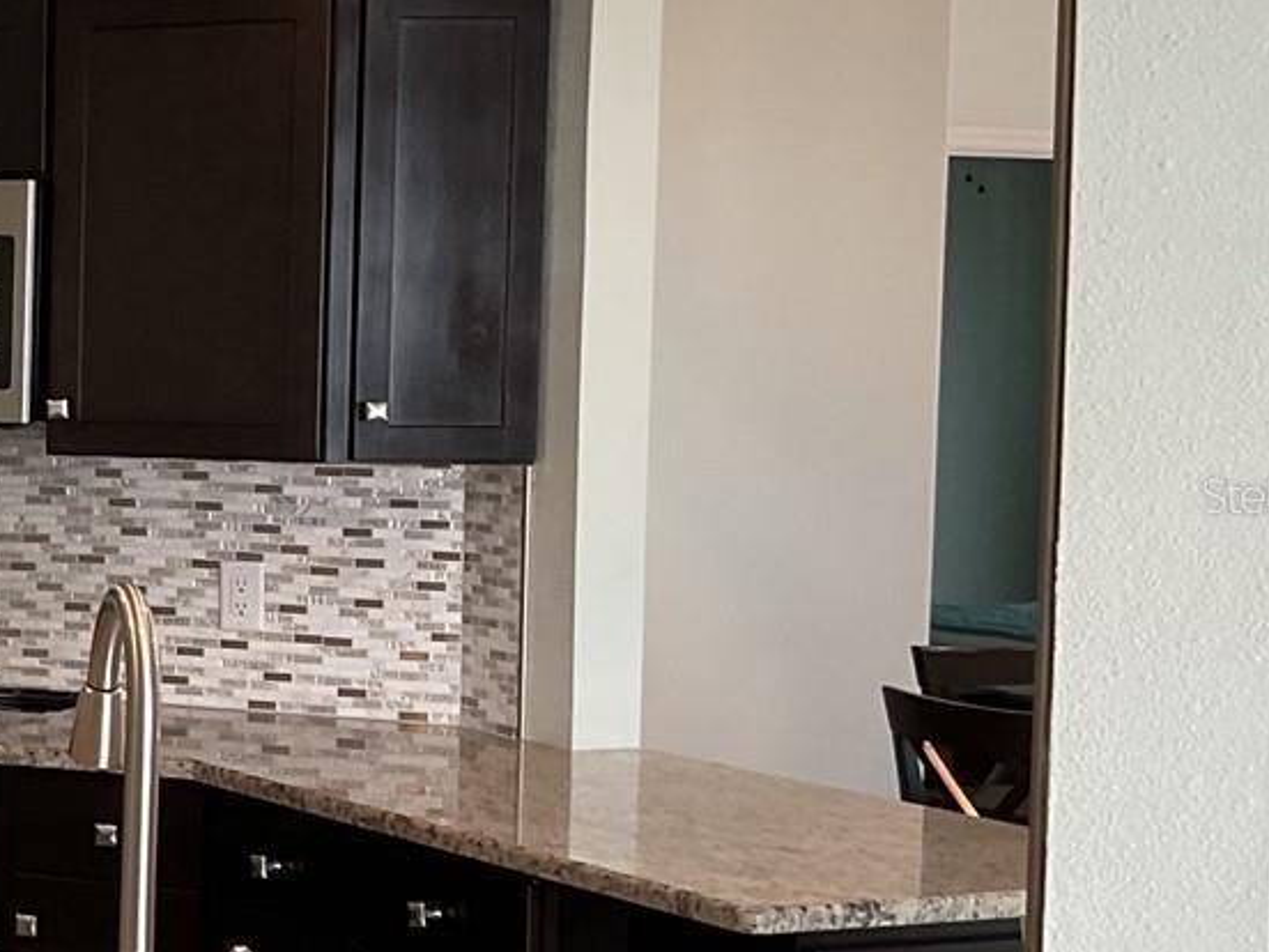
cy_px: 494
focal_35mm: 84
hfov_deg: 21.0
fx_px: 3079
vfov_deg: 17.6
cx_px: -421
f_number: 1.8
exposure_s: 1/60
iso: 50
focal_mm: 3
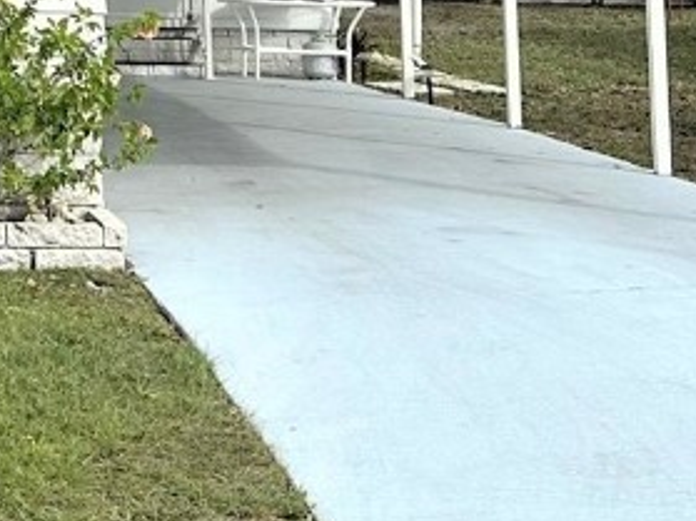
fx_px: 1769
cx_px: -342
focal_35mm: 88
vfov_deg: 16.4
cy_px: -22
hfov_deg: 19.5
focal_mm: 6.86
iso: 80
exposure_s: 1/5000
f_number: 1.78
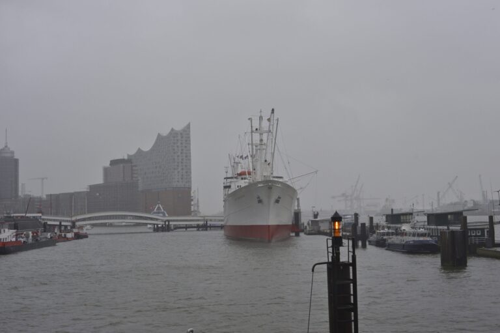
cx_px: 250
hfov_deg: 39.6
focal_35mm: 50
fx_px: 694
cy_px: 166
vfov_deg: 27.0
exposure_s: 1/500
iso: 800
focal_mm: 50
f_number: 8
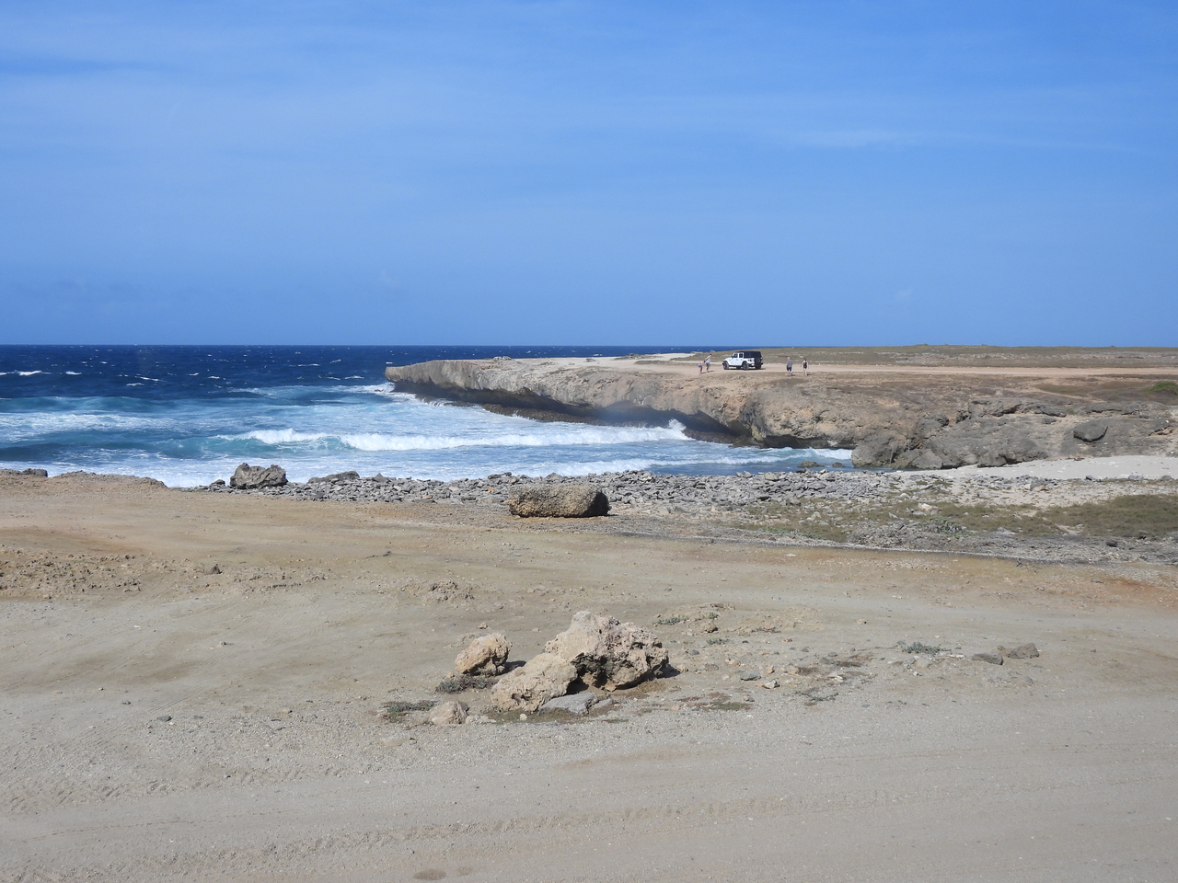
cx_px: 589
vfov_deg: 30.9
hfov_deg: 40.4
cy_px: 442
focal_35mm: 47
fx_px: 1599
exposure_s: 1/1000
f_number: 3.2
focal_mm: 8.4
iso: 100
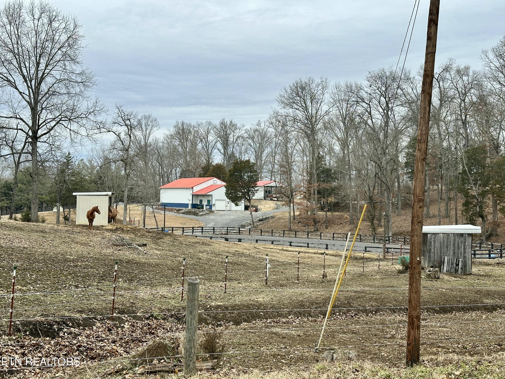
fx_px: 700
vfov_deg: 30.3
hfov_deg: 39.7
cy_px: 190
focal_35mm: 48
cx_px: 252
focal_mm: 6.86
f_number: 1.78
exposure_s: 1/1497
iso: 64
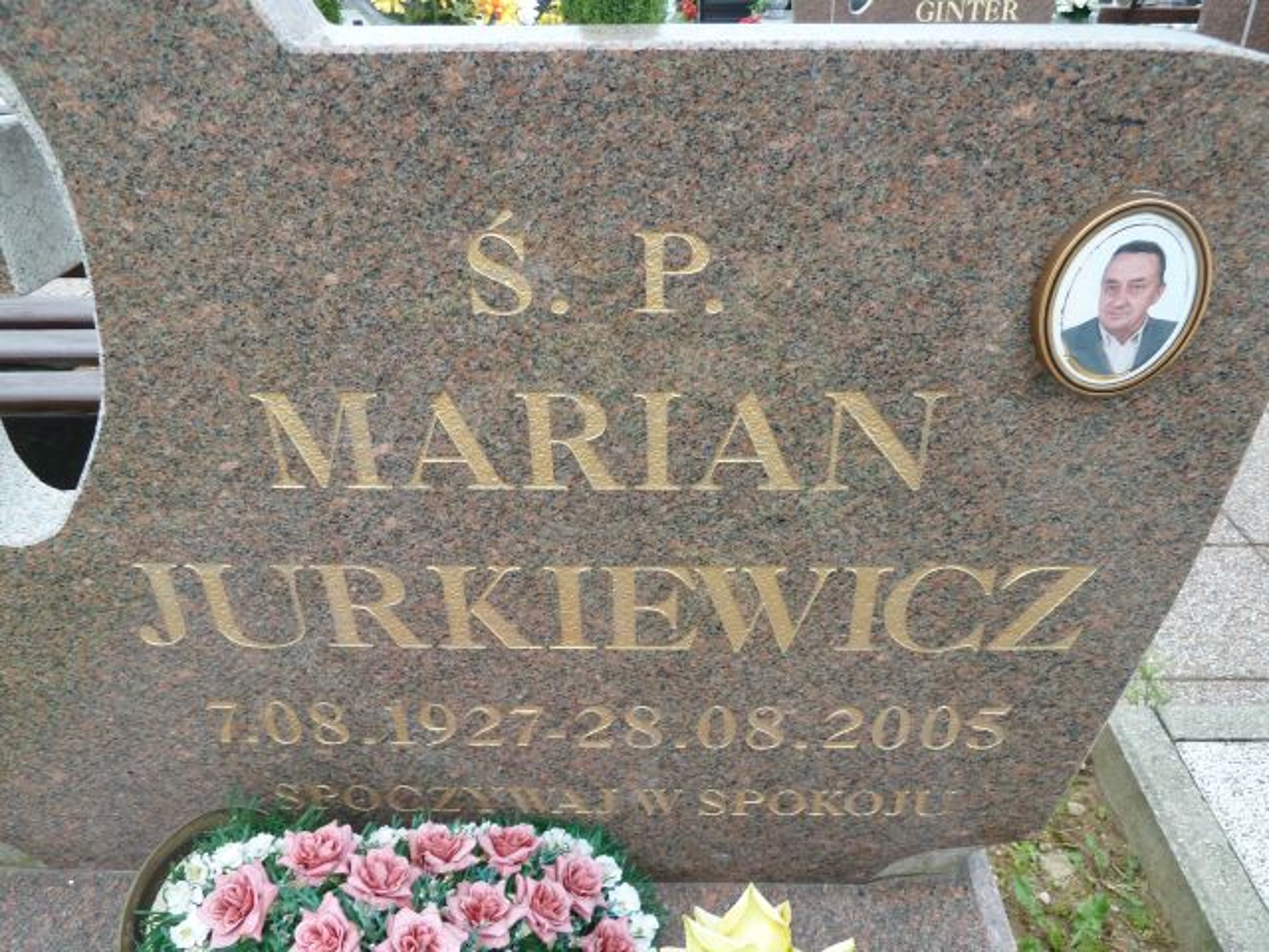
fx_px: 916
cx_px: 634
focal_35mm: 25
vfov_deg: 54.9
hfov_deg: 69.4
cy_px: 476
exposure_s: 1/80
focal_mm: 4.1
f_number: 3.3
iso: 80
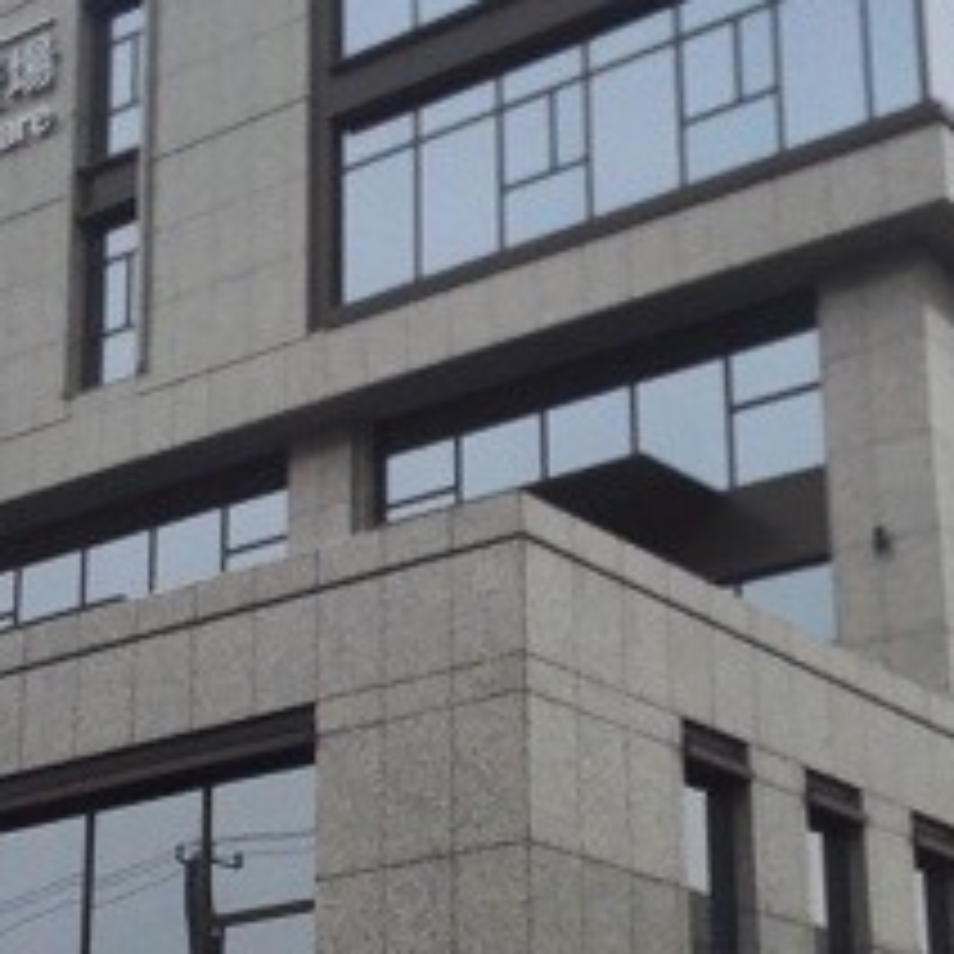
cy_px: 626
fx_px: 2463
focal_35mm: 79
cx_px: 497
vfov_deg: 21.8
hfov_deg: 21.9
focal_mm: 3.8
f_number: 2
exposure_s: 1/257
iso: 80
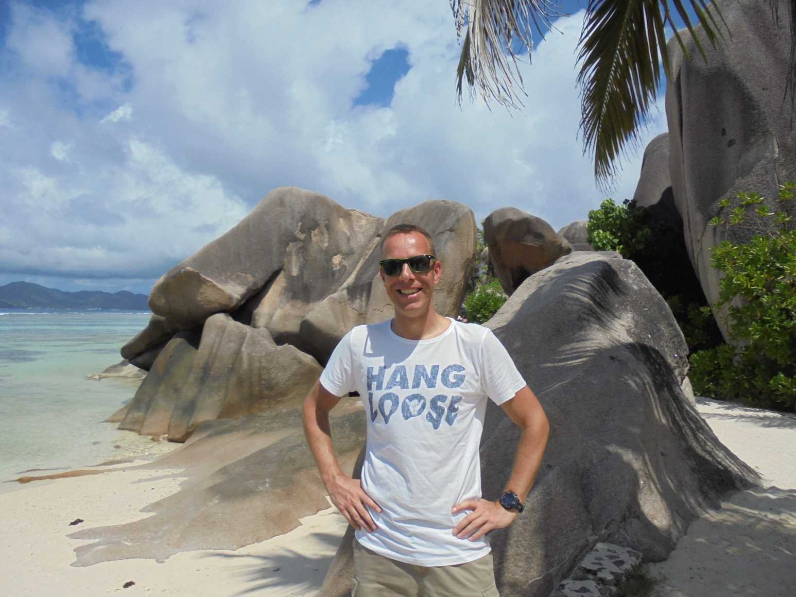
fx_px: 598
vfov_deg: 53.1
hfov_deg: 67.3
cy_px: 298
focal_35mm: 26
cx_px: 398
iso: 100
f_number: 11.5
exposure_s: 1/250
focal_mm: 4.6
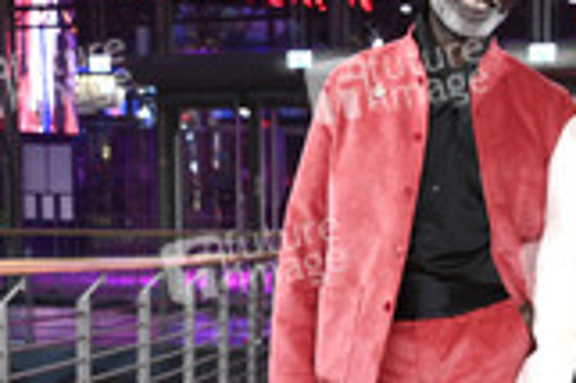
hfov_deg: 16.1
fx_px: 1966
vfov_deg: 11.1
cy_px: 351
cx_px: 660
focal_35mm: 123
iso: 5000
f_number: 5.6
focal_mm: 44
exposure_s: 1/250
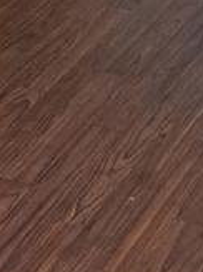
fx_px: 1245
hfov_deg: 9.3
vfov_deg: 11.7
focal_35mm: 159
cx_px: 5
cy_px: -172
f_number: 1.8
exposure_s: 1/20
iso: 640
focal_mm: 5.23
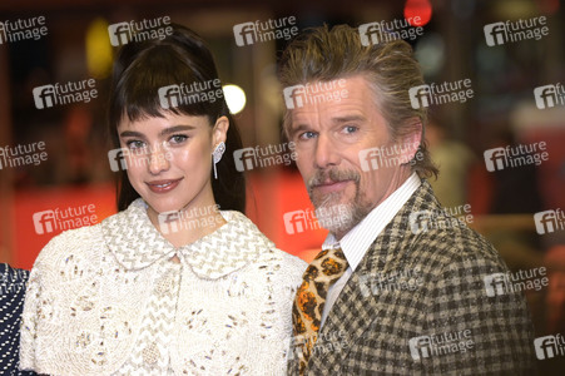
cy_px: 188
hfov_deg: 14.2
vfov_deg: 9.4
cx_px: 282
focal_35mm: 145
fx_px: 2274
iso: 2500
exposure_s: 1/500
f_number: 3.5
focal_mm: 145
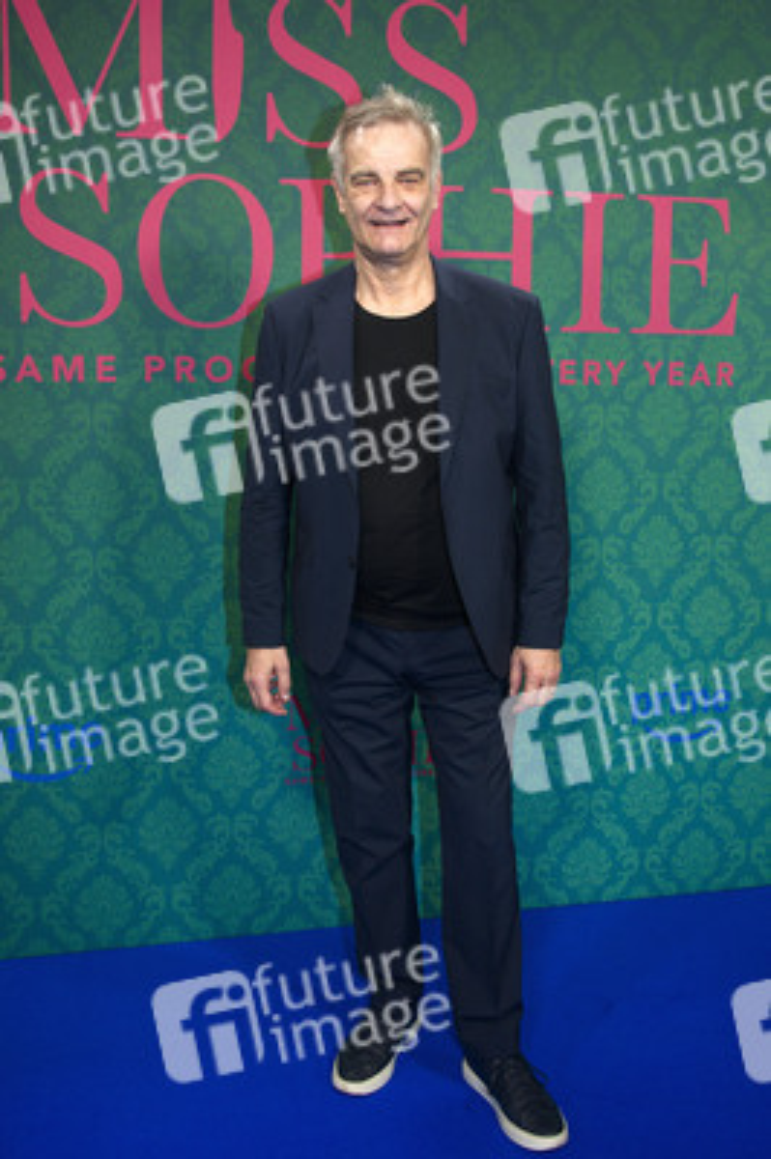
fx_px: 1094
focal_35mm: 34
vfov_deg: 55.8
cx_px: 386
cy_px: 580
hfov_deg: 38.8
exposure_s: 1/160
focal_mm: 34
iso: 1600
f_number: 5.6
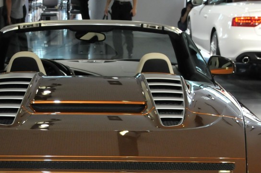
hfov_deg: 23.0
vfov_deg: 15.0
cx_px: 96
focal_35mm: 88
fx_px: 638
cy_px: 199
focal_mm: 25
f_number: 4
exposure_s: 1/80
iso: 800
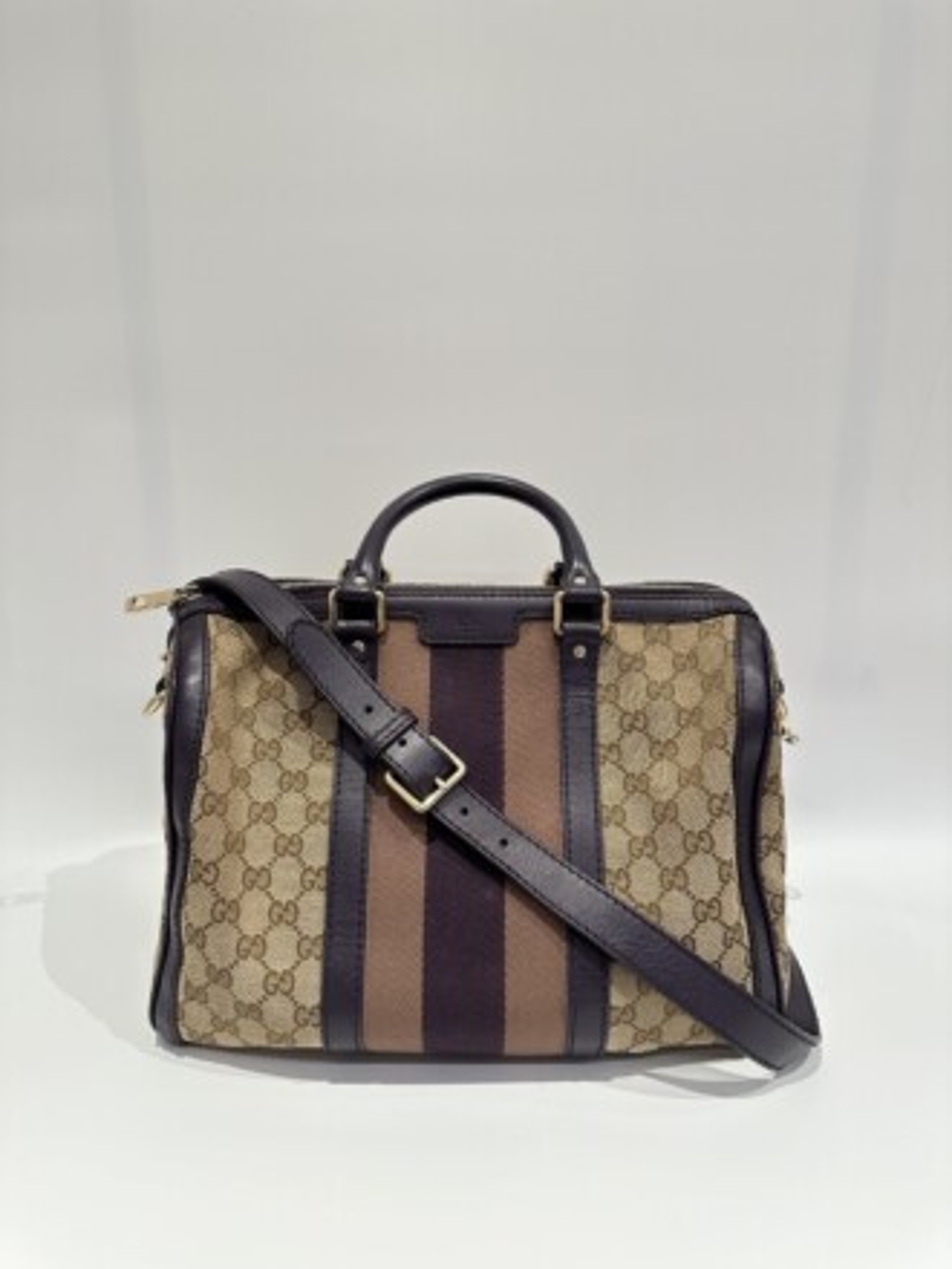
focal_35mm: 24
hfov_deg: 56.8
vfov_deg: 71.6
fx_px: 880
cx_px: 476
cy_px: 634
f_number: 1.78
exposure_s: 1/50
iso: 125
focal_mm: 6.86
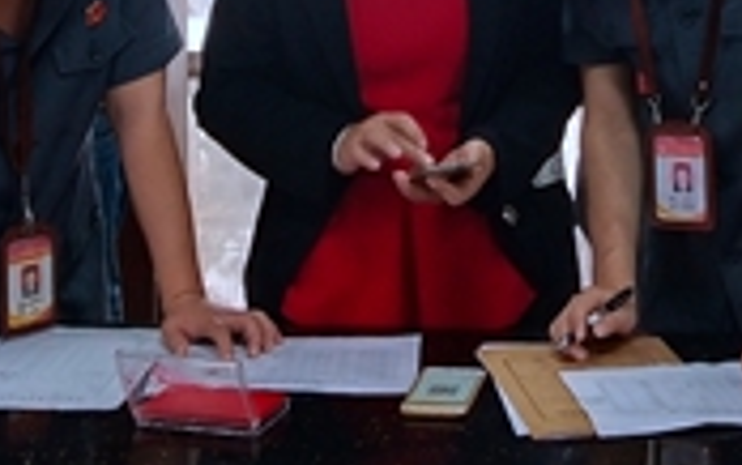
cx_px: 443
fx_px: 2367
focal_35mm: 117
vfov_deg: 10.5
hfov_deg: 17.8
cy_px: -375
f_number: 1.8
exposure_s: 1/100
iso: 195
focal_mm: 3.95
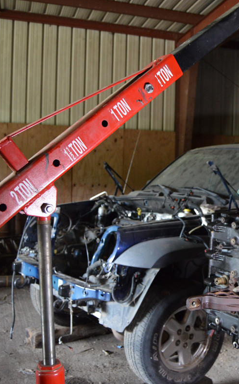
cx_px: 178
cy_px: 194
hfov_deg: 30.1
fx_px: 438
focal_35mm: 42
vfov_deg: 47.2
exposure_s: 1/60
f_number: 3.5
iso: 1100
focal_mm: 18
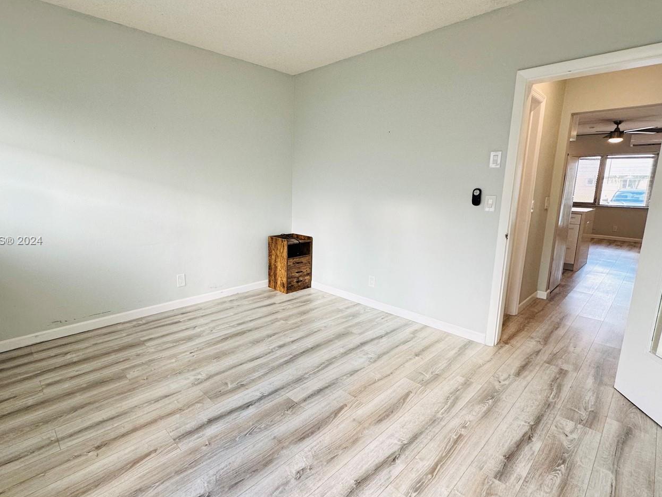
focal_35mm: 18
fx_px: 344
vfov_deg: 71.6
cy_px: 241
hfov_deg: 87.5
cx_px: 297
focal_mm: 2.22
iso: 125
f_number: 2.2
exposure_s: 1/120
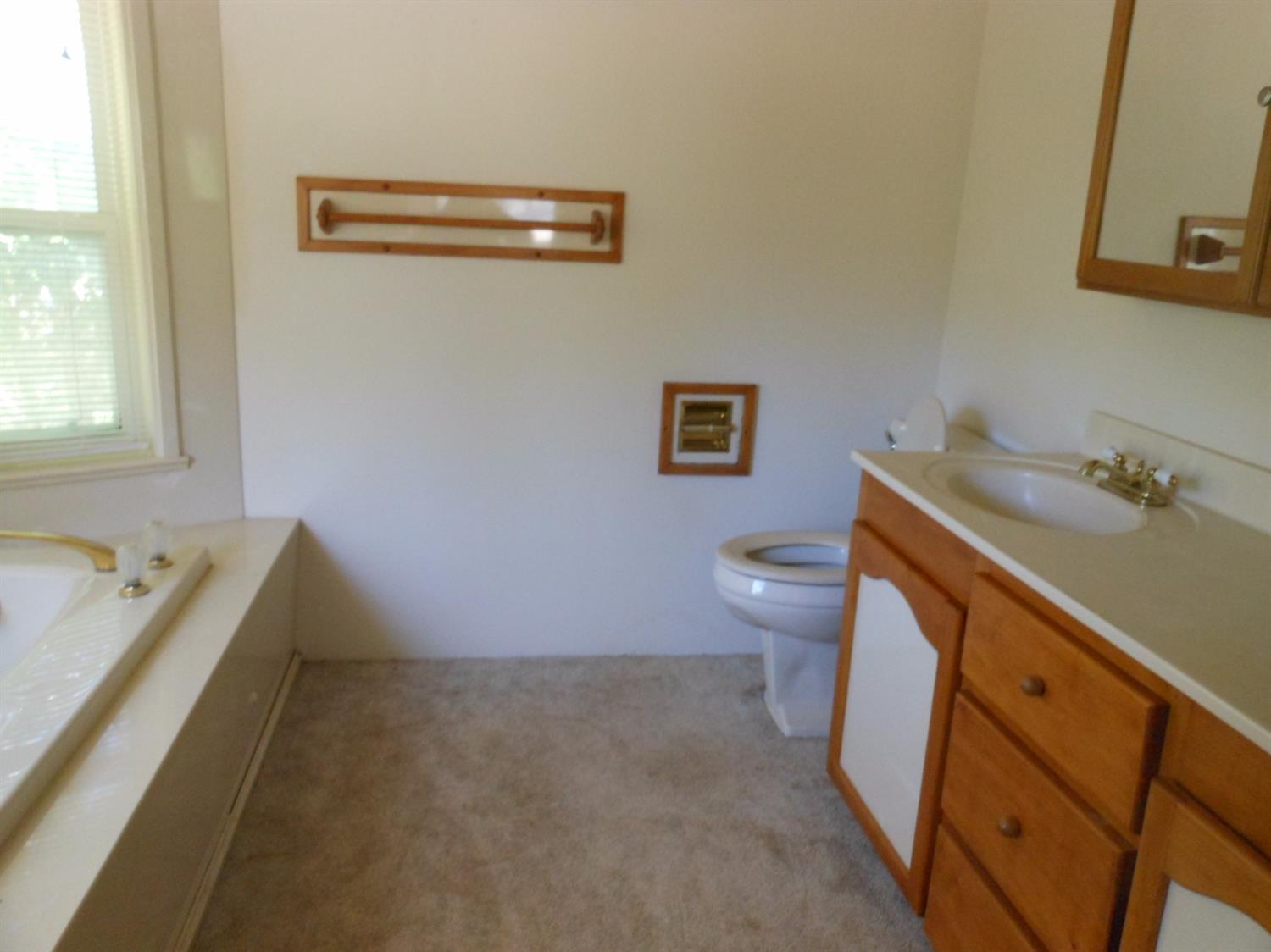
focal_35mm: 28
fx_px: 1028
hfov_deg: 63.5
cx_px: 636
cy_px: 476
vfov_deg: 49.7
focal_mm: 5
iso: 400
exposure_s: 1/30
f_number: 3.7
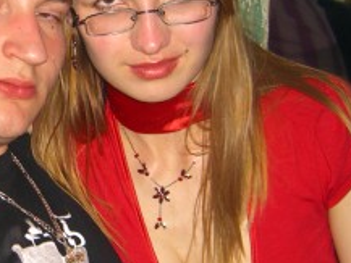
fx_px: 1065
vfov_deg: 14.1
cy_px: 145
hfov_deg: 18.4
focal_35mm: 105
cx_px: 27
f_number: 2.8
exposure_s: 1/60
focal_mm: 7.9
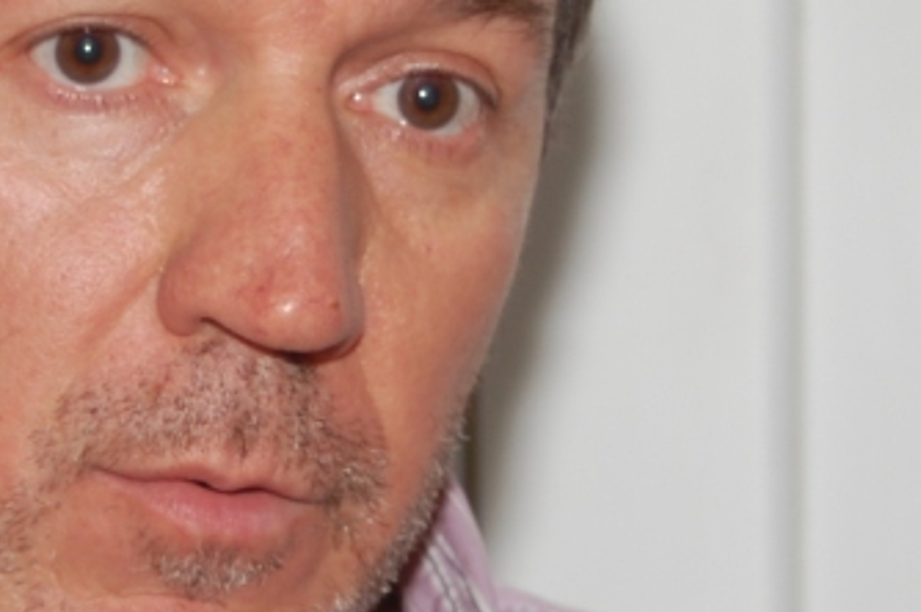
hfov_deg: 7.5
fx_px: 7054
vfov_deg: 5.0
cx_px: 138
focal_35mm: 276
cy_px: 302
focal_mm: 60
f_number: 5
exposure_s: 1/160
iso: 200
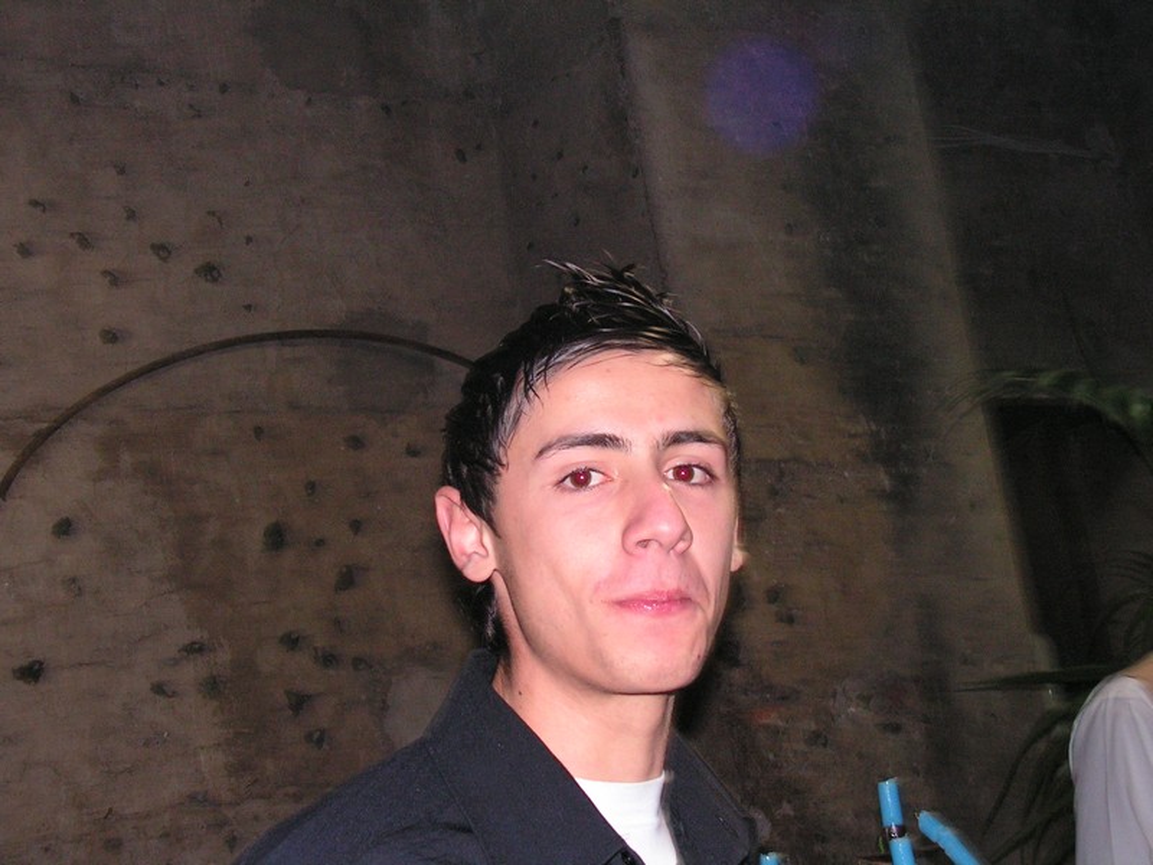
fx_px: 1765
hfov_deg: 36.2
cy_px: 432
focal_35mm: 53
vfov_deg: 27.5
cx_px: 576
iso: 200
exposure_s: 1/60
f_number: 3.2
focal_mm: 8.9
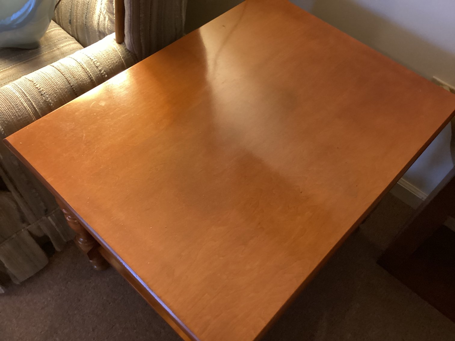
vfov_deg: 45.4
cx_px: 228
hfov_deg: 58.3
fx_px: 408
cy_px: 170
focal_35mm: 31
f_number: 2.4
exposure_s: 1/25
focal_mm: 3.3
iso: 400
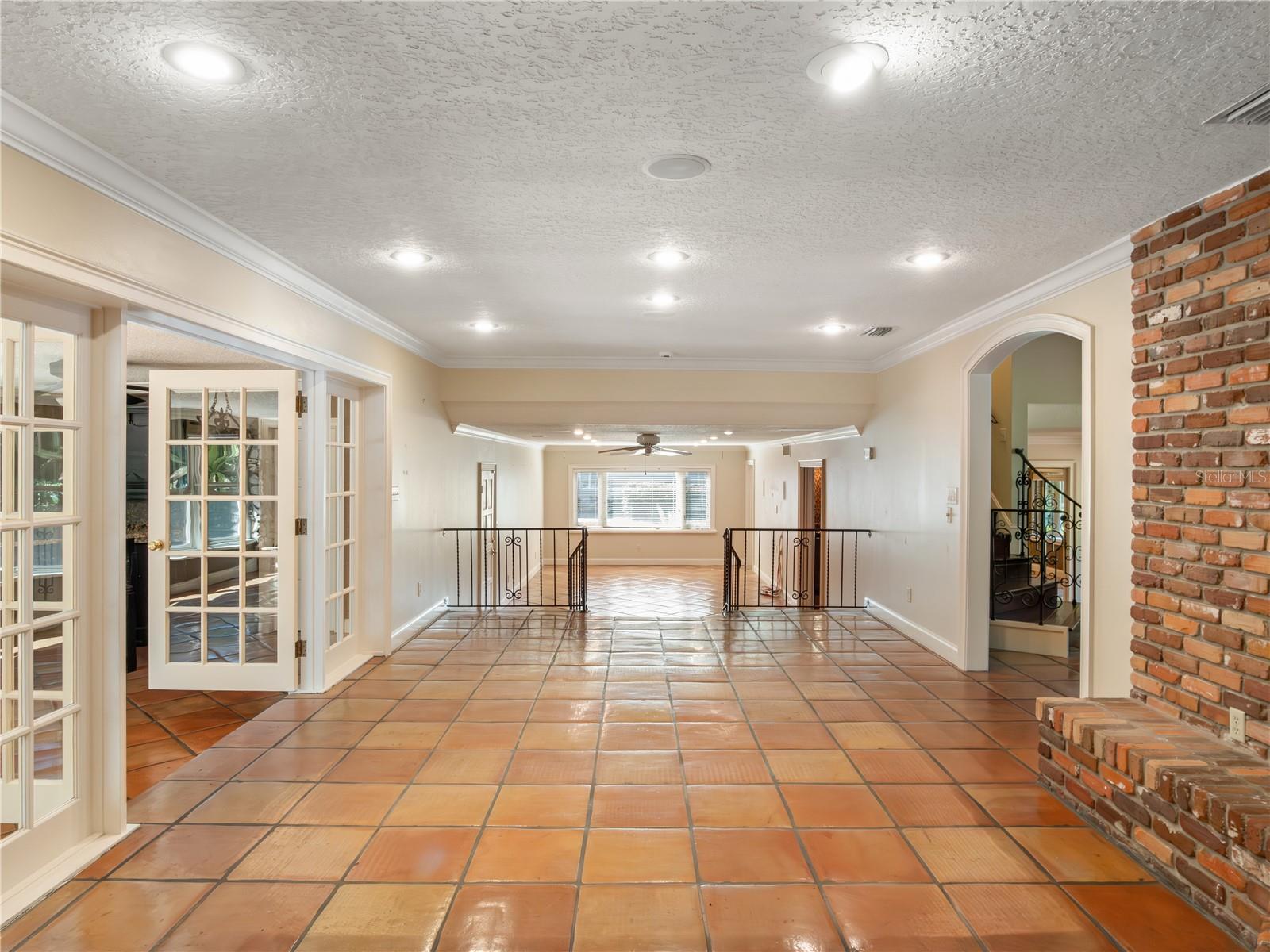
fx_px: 734
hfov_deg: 81.7
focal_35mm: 20
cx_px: 635
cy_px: 476
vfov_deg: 66.0
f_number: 7.1
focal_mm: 10
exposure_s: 1/50
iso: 3200
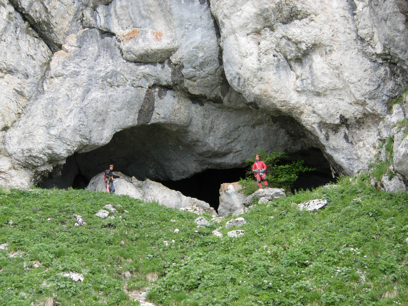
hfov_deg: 39.7
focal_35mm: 48
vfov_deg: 30.3
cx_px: 204
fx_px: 566
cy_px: 153
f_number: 3.1
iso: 50
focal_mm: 10.1
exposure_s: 1/52.2
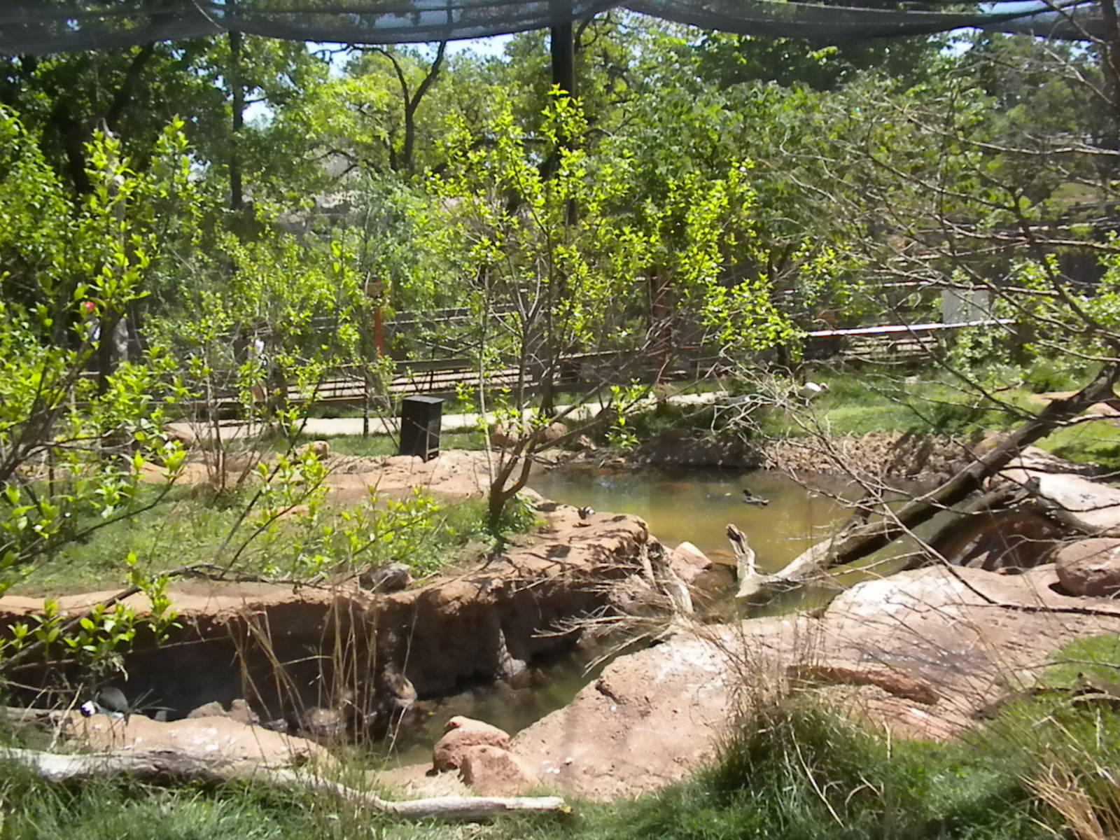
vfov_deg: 38.7
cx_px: 560
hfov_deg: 50.1
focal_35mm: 37
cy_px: 420
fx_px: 1197
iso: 640
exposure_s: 1/288
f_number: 10
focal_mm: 6.6
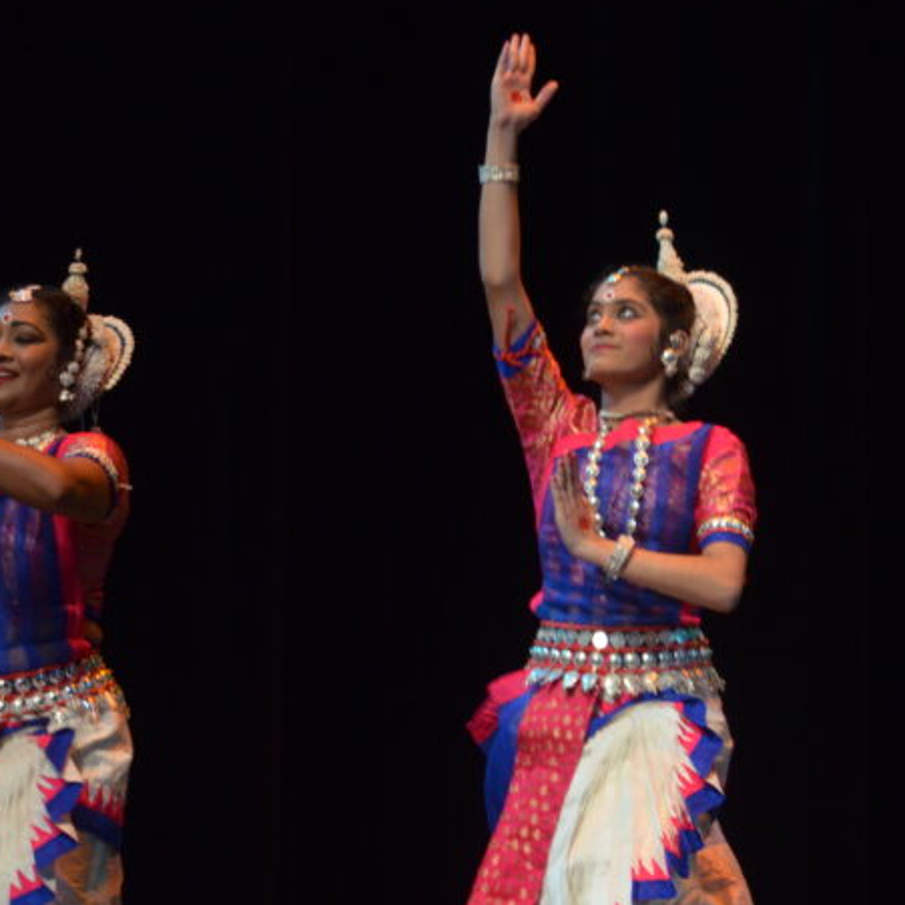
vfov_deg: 6.2
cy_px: 672
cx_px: 646
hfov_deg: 6.2
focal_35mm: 283
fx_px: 8371
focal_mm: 98
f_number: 5.6
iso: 1000
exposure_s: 1/200
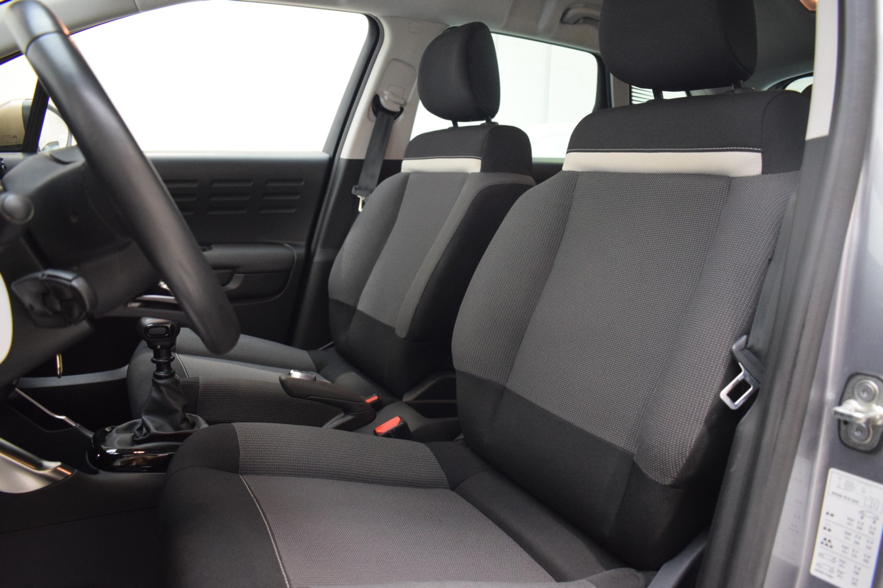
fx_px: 662
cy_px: 294
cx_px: 442
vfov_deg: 47.9
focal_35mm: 27
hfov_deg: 67.4
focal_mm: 18
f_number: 3.5
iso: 2500
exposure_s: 1/60
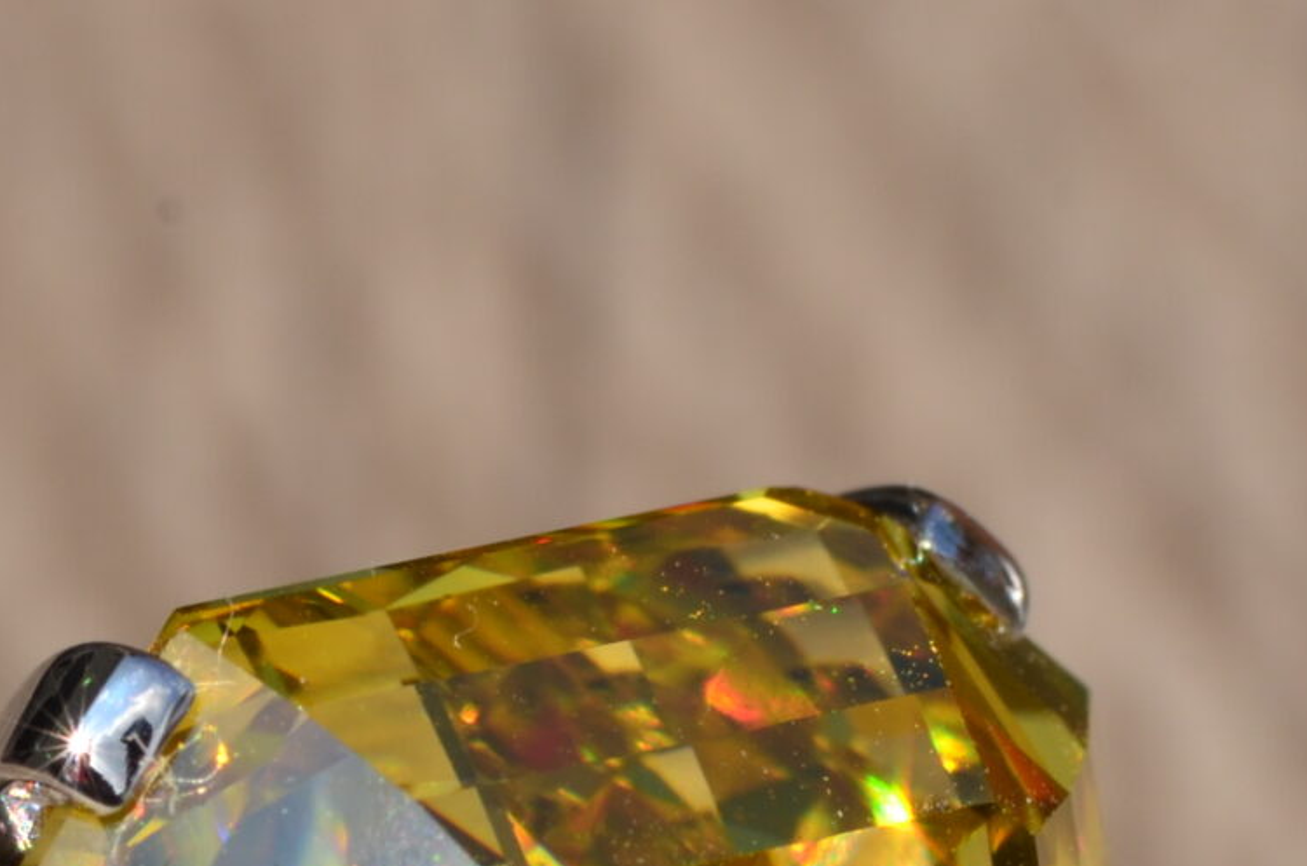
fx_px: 19484
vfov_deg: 2.5
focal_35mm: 538
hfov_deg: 3.8
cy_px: 1255
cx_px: 134
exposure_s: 1/125
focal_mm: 105
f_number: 20
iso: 125
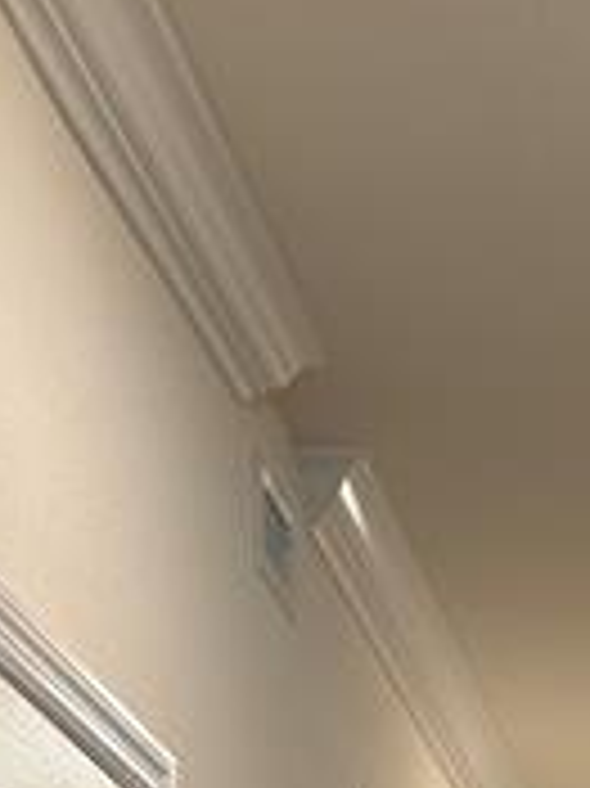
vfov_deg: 14.8
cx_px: 842
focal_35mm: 114
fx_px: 2594
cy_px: 1468
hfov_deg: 12.4
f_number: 1.6
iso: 64
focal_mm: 5.96
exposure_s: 1/60
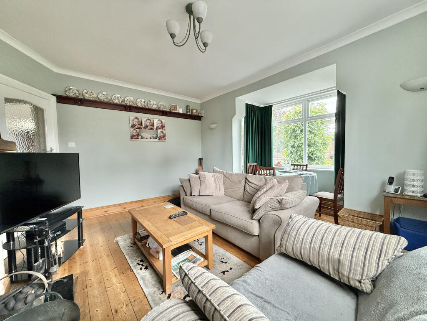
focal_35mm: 14
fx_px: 173
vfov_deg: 85.7
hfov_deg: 102.1
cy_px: 160
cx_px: 214
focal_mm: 2.22
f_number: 2.2
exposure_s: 1/82
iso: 320
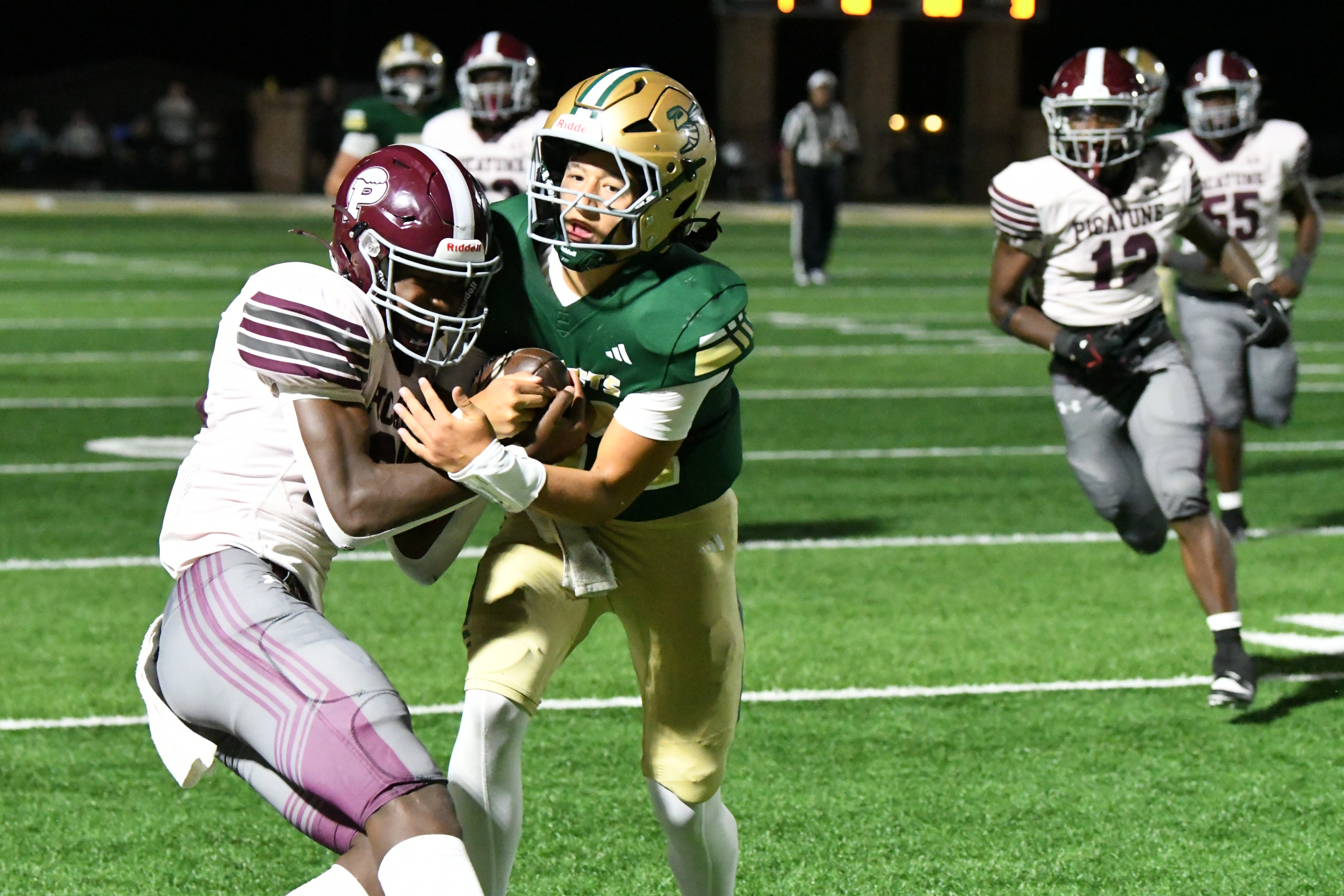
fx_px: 5712
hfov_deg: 13.4
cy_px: 448
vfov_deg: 9.0
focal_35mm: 153
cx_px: 672
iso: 16000
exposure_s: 1/1600
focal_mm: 102
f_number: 4
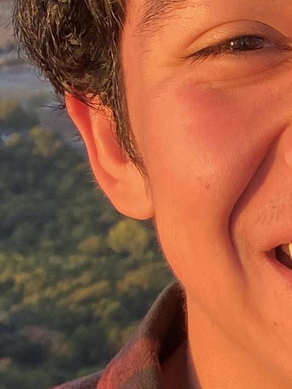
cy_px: 542
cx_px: 564
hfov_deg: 9.0
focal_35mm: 156
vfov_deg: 12.2
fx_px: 1755
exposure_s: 1/298
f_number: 1.8
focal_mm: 4.25
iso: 32
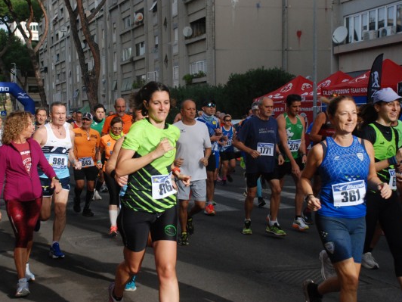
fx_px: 720
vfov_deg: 23.7
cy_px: 151
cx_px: 189
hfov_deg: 31.2
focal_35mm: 62
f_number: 6.3
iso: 1000
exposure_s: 1/1600
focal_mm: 38
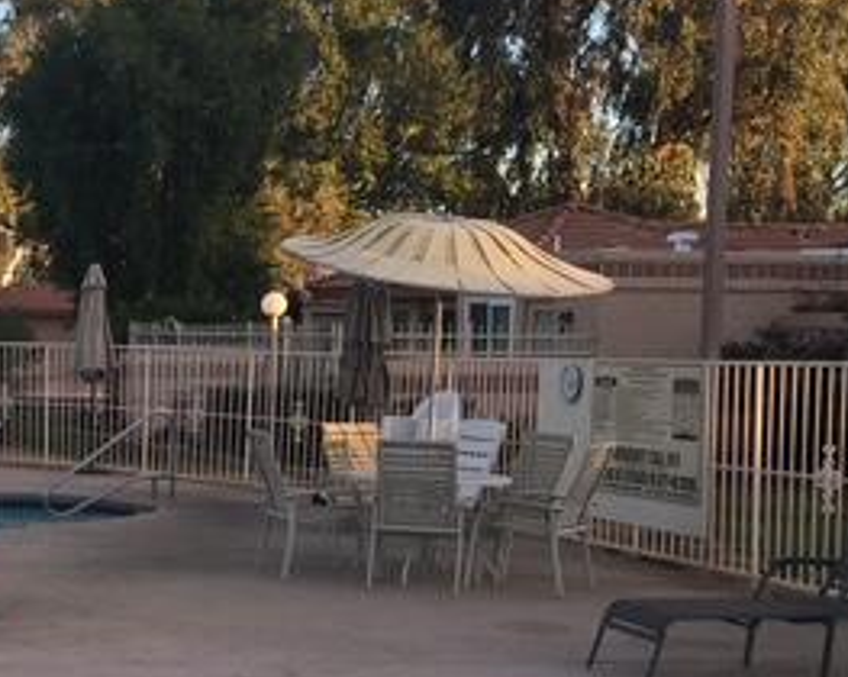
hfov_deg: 25.9
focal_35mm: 69
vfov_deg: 21.9
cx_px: -29
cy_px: 522
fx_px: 1730
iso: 32
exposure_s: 1/430
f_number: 2.2
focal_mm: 4.15
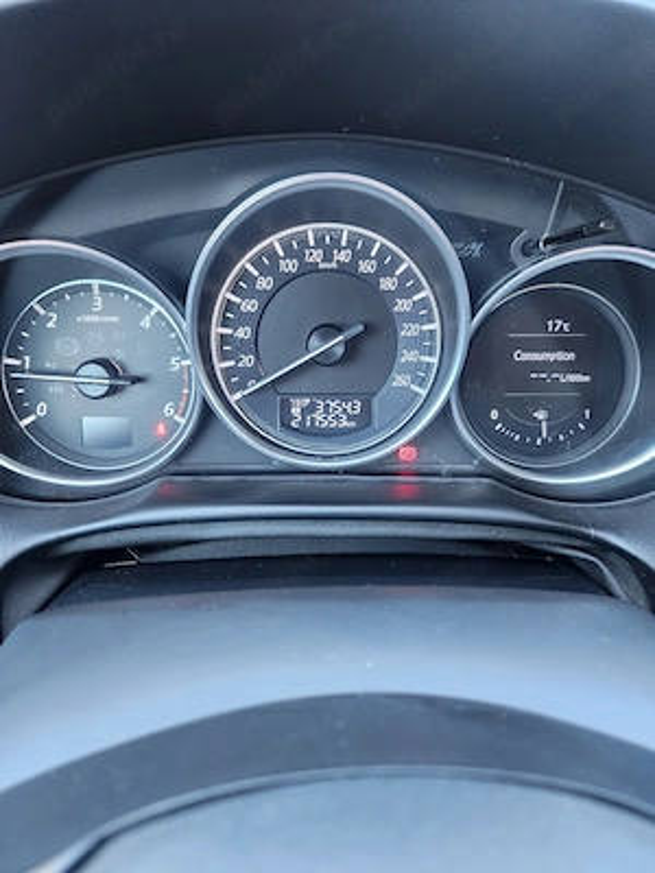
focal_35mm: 23
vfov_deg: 73.9
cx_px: 328
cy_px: 436
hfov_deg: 58.9
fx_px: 580
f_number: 1.8
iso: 400
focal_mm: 5.4
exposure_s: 1/101
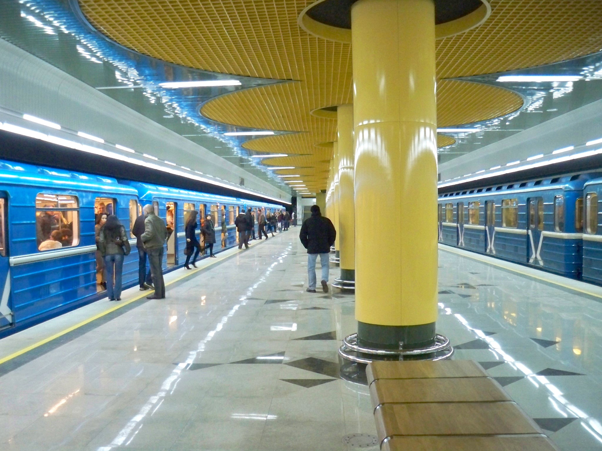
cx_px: 301
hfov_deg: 52.6
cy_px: 226
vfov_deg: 40.7
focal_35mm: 35
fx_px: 609
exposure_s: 1/60
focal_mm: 6.3
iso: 640
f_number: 3.1
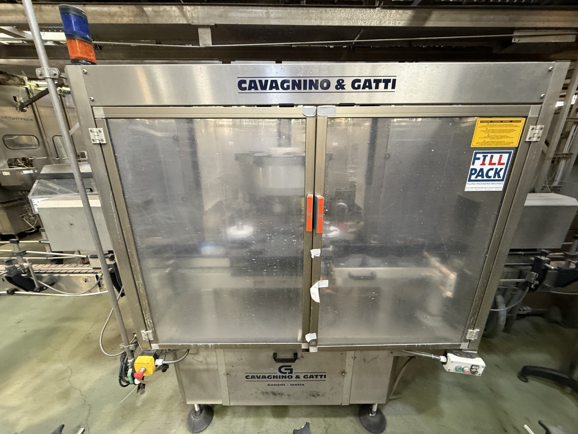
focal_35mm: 14
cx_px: 289
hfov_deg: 102.1
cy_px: 217
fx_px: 234
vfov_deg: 85.7
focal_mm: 2.22
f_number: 2.2
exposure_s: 1/50
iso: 500
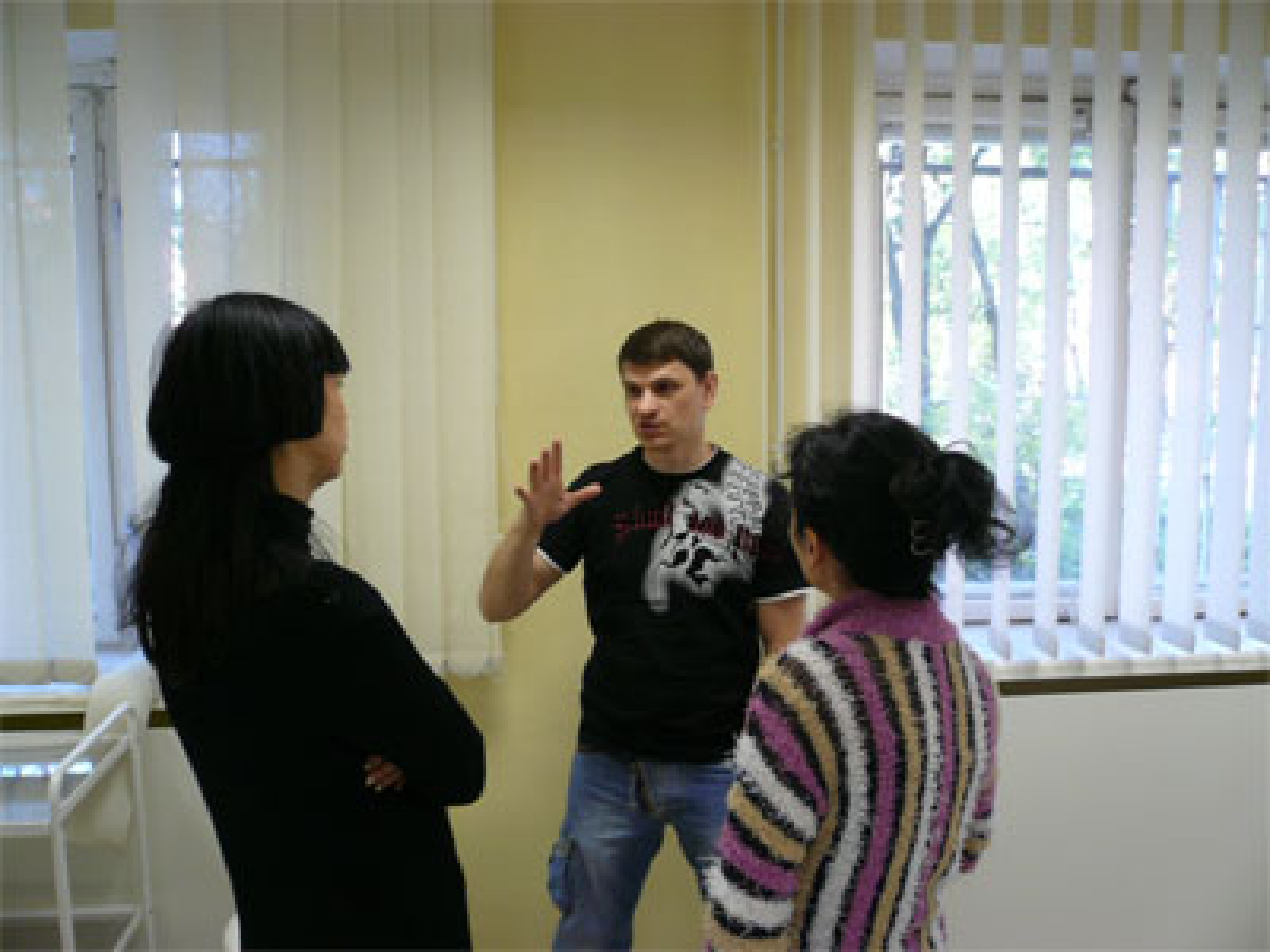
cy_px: 476
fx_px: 1027
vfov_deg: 49.7
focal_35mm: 28
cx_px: 635
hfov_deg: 63.4
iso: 100
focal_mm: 4.6
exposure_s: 1/30
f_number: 2.8
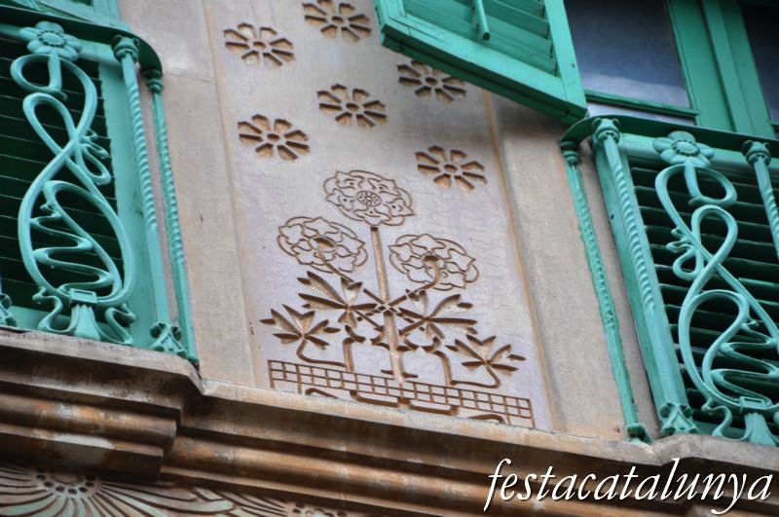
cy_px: 258
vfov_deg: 4.6
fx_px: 6482
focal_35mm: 300
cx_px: 390
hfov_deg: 6.9
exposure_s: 1/500
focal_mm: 200
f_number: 5.6
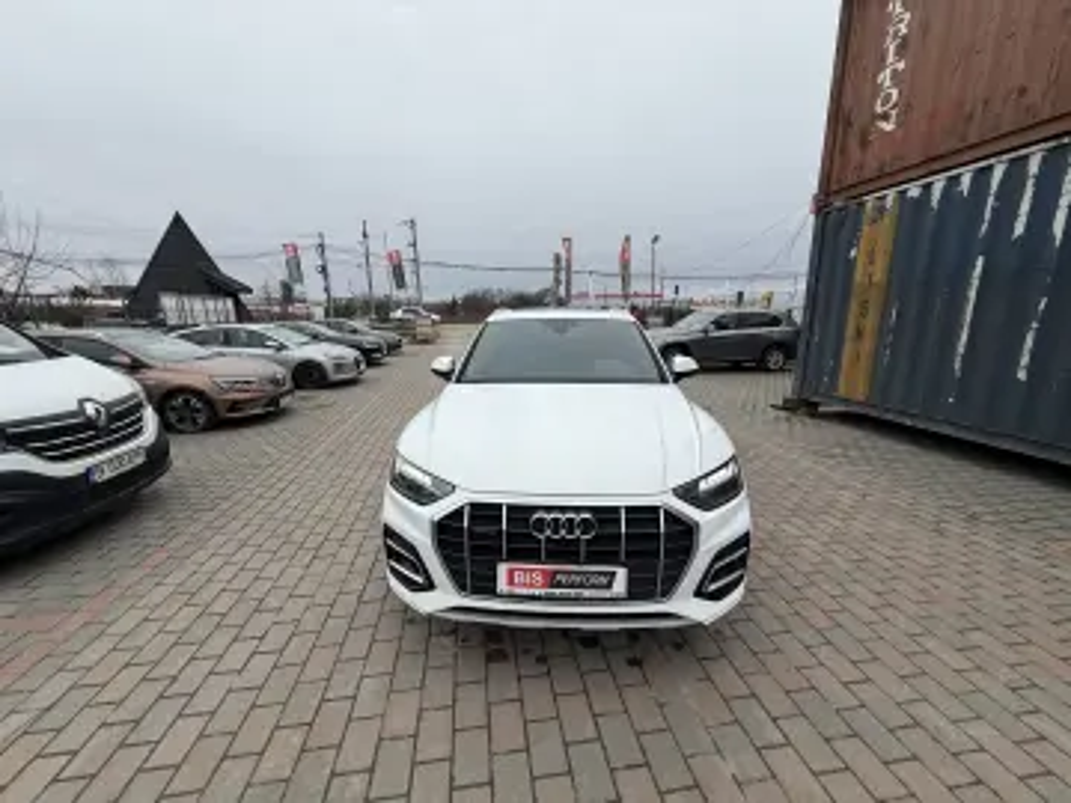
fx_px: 433
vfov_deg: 85.7
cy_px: 402
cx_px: 536
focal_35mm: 14
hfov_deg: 102.1
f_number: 2.2
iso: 50
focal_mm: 2.22
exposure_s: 1/638
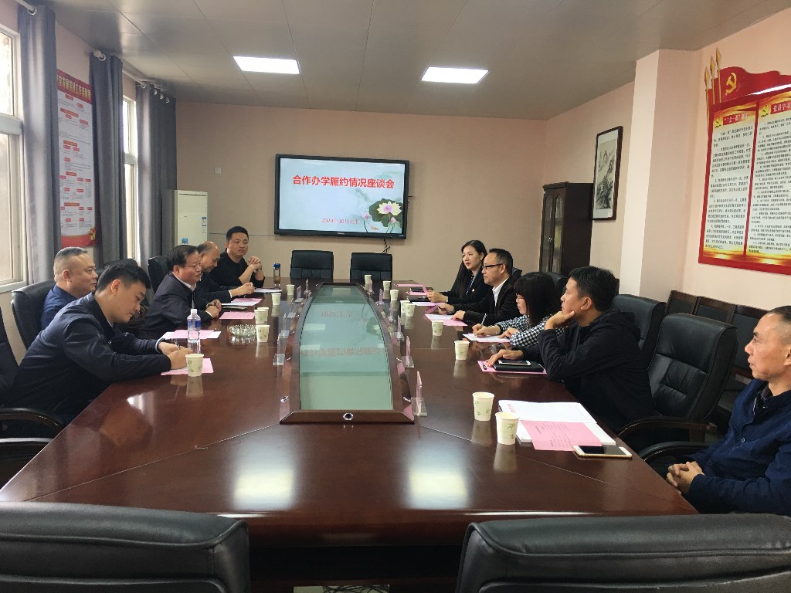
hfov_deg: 61.7
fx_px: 663
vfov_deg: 48.2
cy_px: 296
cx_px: 396
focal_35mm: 29
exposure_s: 1/33
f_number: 2.2
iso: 40
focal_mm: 4.15
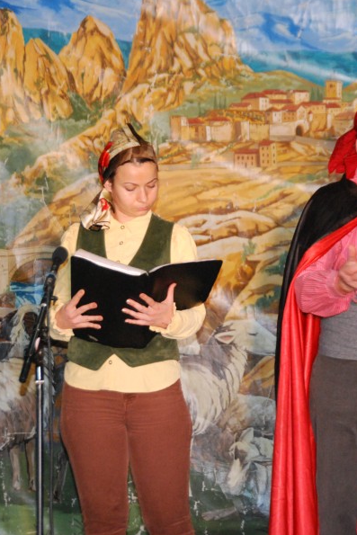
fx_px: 2750
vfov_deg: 11.1
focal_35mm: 185
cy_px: 266
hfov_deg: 7.4
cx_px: 268
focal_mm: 82
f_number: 5.3
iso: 1250
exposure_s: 1/60
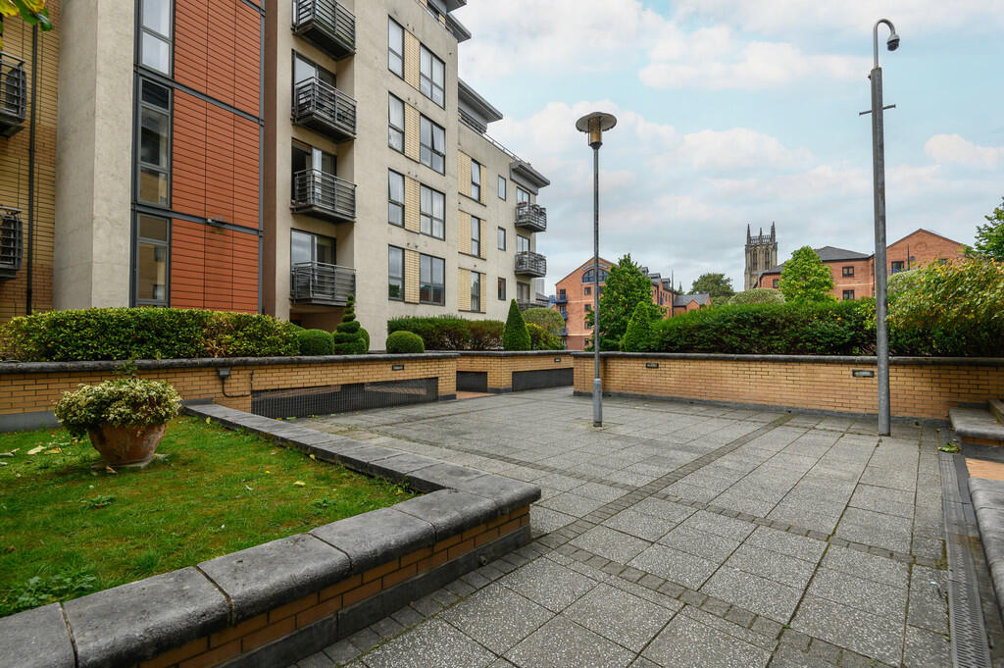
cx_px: 502
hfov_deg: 96.8
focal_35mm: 16
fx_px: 446
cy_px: 334
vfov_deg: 73.7
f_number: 8
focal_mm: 16
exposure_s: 1/640
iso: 320
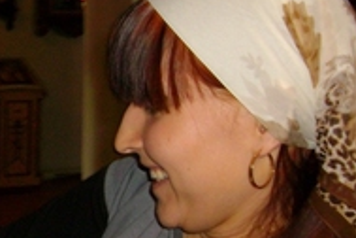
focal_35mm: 97
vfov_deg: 14.0
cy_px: 199
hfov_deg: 20.2
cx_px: -19
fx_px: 959
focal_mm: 5.7
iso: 125
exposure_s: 1/40
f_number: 2.9
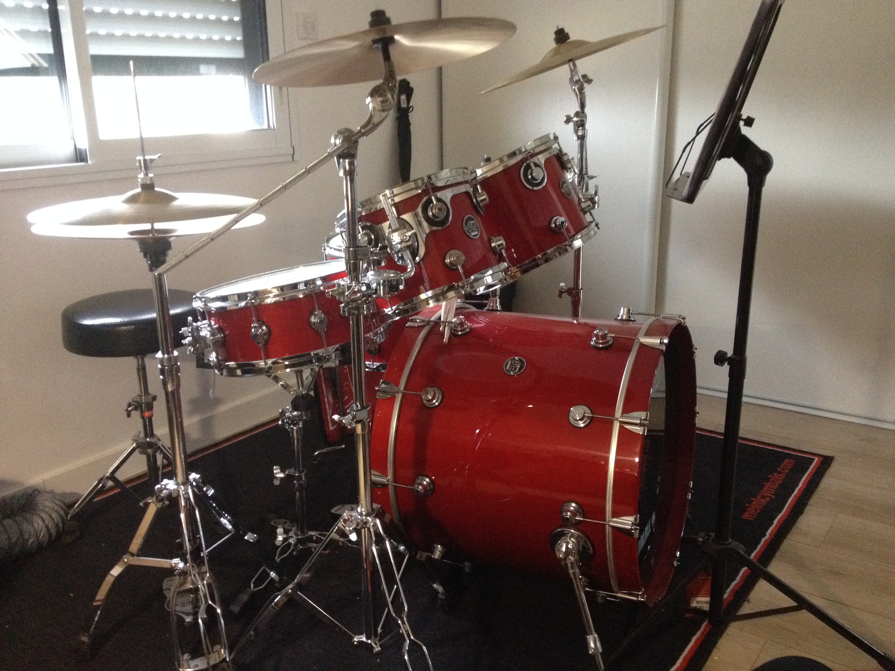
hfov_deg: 52.6
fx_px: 905
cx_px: 448
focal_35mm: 35
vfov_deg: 40.7
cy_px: 336
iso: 400
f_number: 2.4
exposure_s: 1/17
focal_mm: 4.28
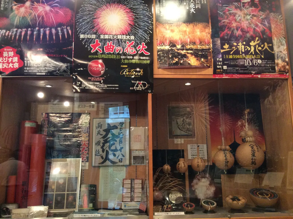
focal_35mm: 32
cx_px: 146
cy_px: 110
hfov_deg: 56.9
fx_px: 270
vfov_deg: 44.1
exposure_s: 1/20
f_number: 2.4
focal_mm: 3.3
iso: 250
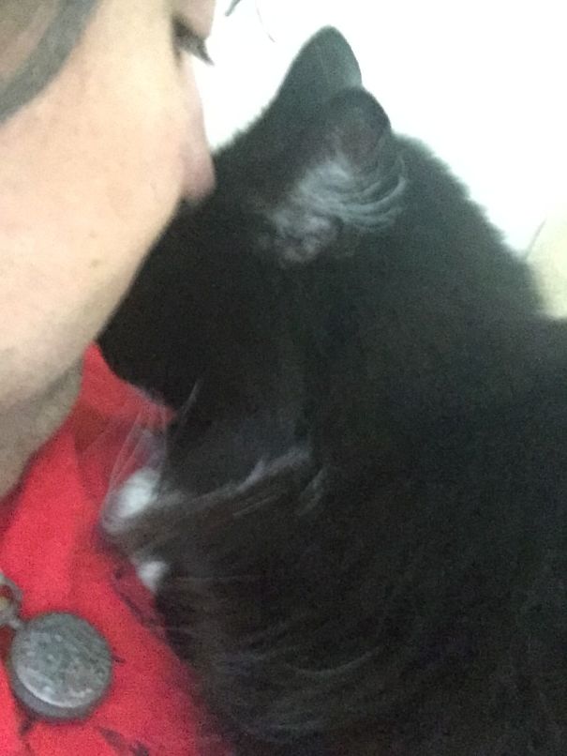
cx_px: 284
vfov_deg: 58.3
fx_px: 677
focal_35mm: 31
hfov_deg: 45.5
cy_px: 378
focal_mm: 2.65
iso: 2000
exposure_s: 1/15
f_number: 2.2
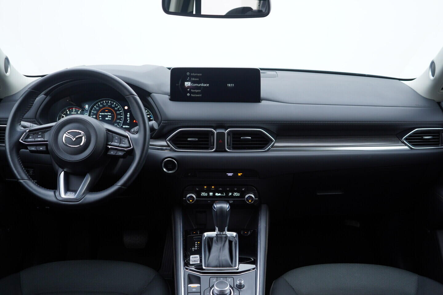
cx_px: 222
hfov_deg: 53.1
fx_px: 443
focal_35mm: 36
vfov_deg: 36.9
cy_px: 148
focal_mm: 24
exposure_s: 1/40
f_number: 2.8
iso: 125
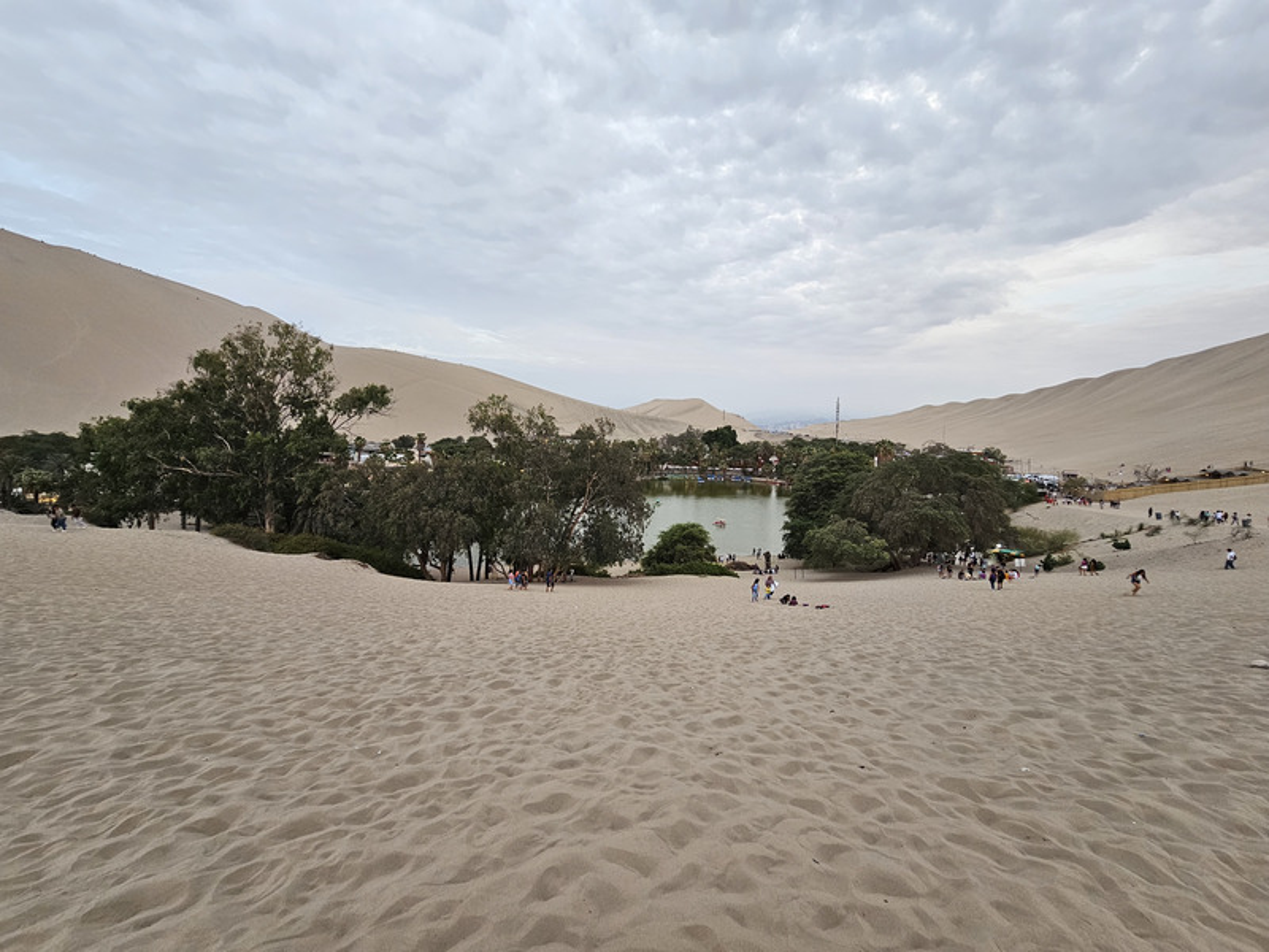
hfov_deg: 106.2
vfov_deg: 89.9
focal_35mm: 13
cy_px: 476
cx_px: 634
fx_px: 477
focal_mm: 2.2
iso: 125
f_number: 2.2
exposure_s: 1/60
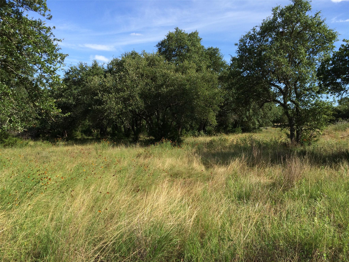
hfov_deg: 61.7
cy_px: 131
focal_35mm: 29
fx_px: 292
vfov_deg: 48.2
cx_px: 174
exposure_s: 1/1282
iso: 32
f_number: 2.2
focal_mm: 4.15
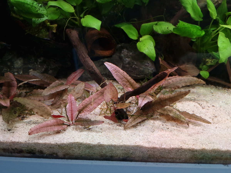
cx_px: 116
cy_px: 86
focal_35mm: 23
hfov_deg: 73.9
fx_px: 153
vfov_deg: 58.9
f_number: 1.8
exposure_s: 1/54
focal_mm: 6.4
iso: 200
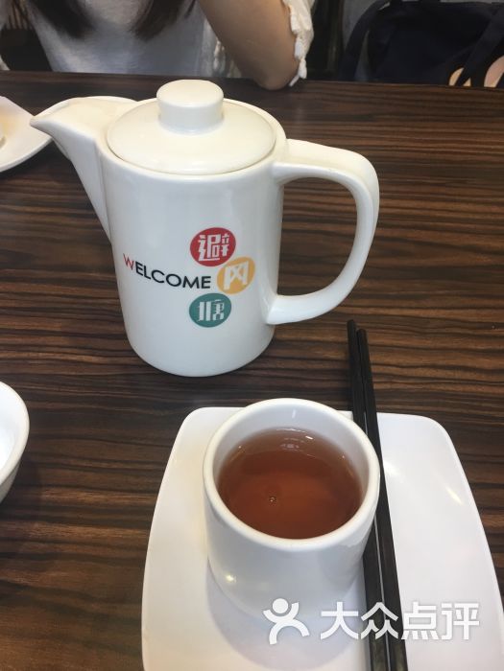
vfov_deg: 61.7
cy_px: 336
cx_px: 252
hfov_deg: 48.2
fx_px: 563
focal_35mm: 29
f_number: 2.2
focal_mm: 4.15
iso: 40
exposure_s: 1/33
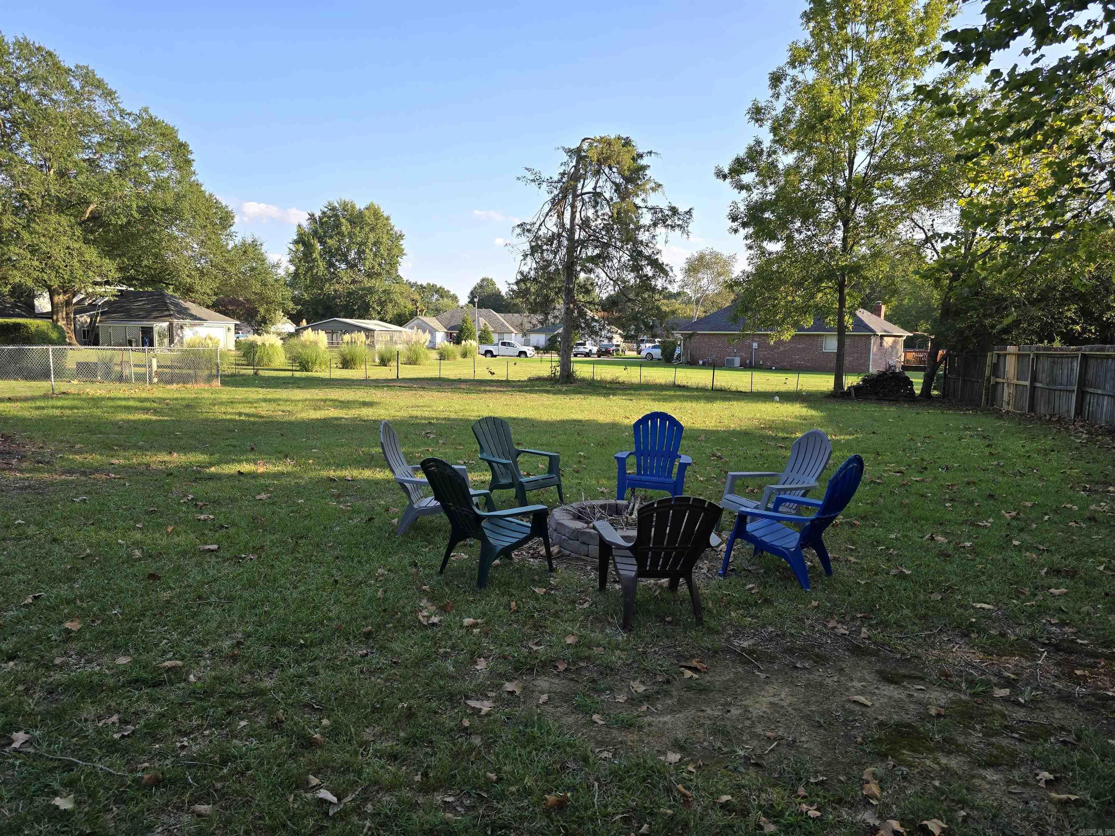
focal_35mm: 23
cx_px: 558
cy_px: 418
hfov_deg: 73.9
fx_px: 741
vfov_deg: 58.9
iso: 12
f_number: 1.7
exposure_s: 1/210
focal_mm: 6.3
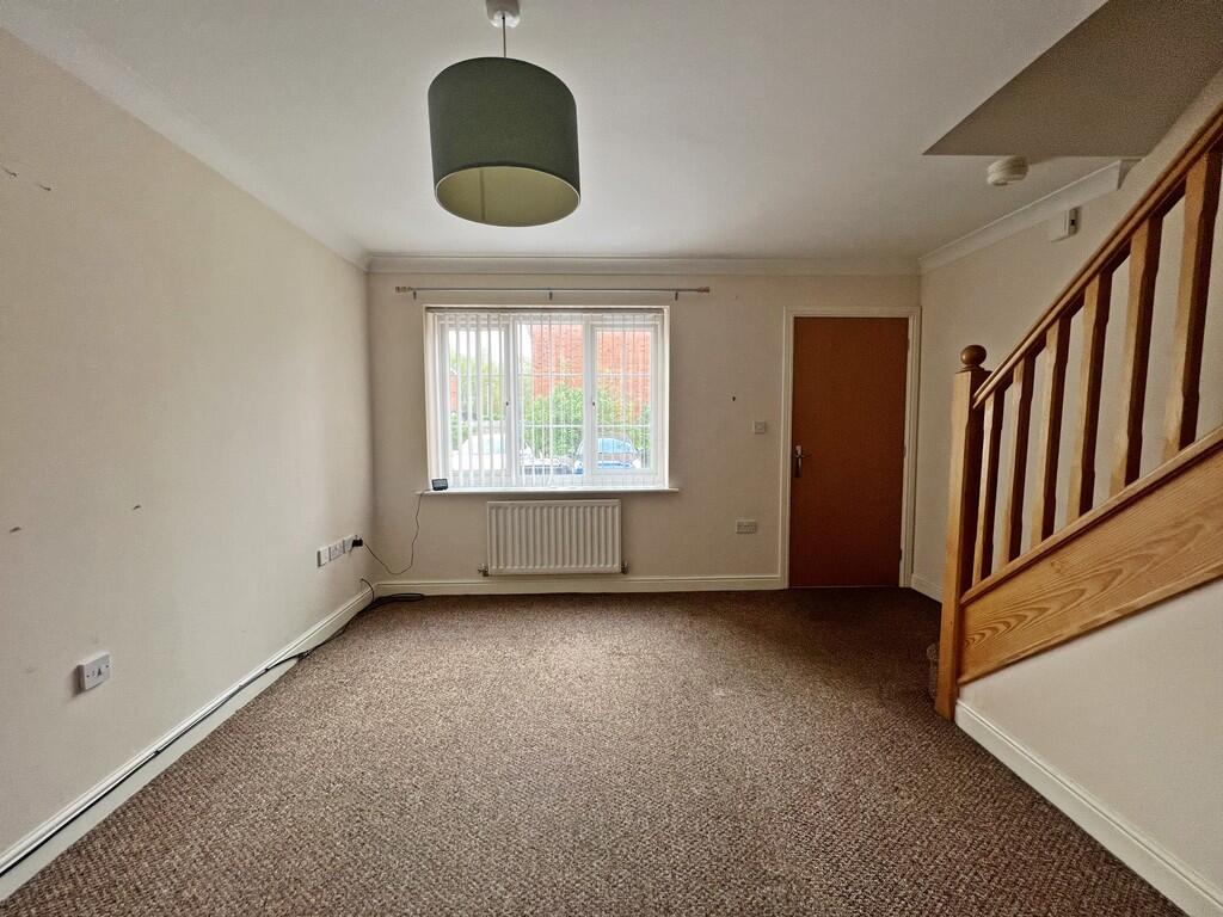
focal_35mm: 13
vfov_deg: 89.9
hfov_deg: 106.2
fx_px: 459
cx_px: 612
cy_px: 458
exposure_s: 1/99
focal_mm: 1.57
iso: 80
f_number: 1.8
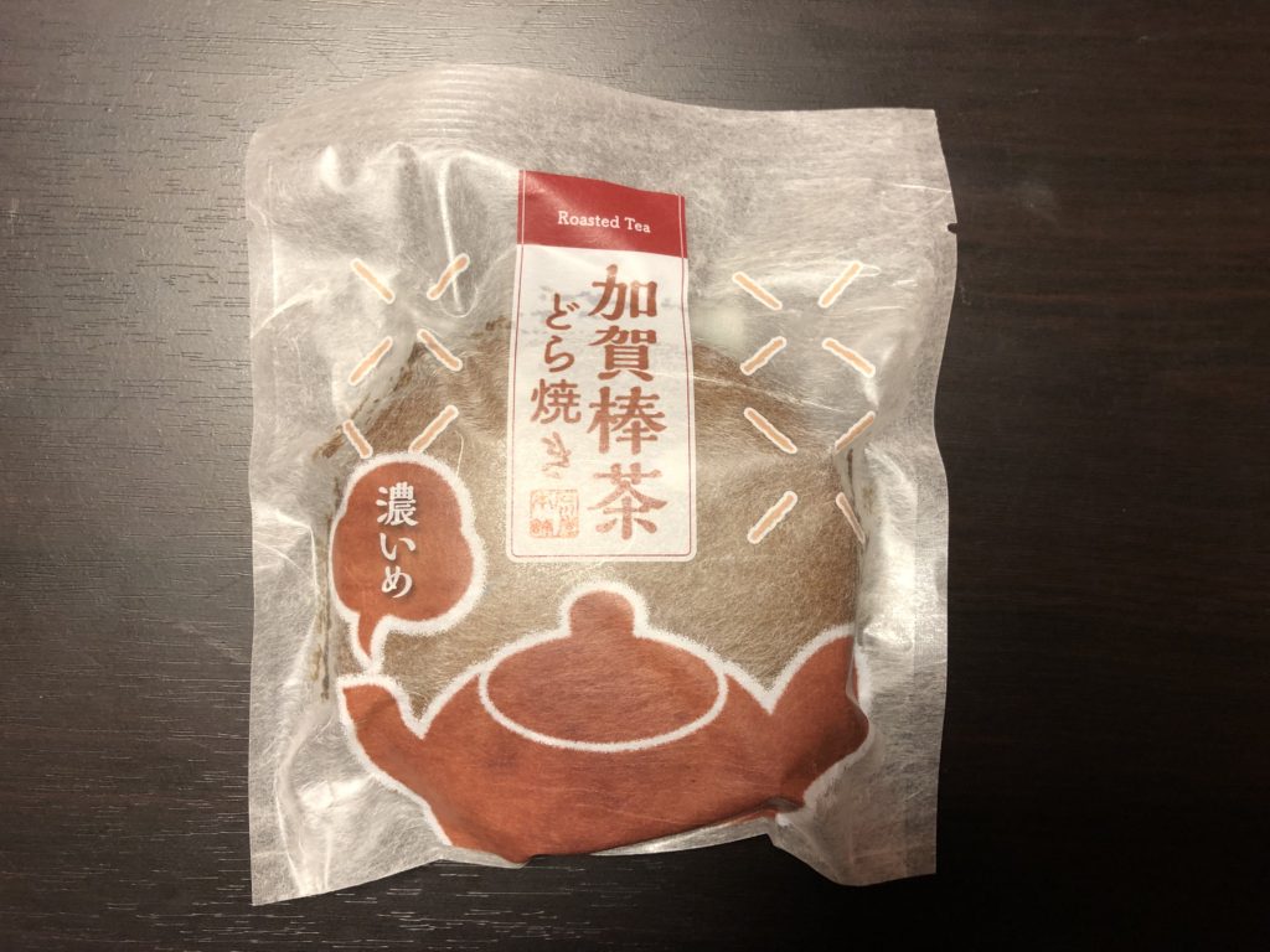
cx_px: 635
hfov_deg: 63.4
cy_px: 476
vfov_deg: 49.7
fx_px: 1027
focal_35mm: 28
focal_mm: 4
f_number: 1.8
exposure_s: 1/17
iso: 40
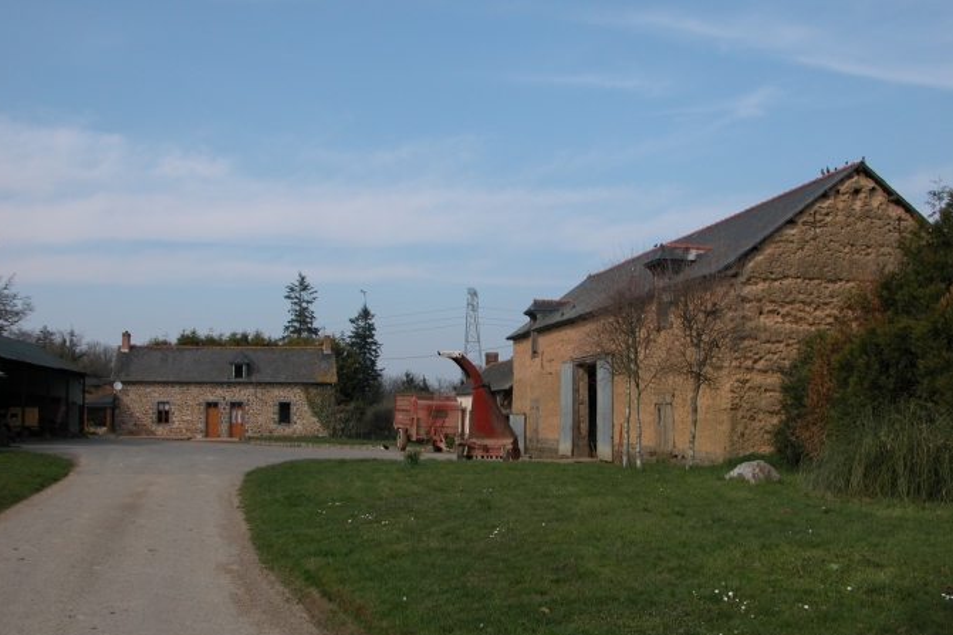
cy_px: 361
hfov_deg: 51.9
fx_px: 979
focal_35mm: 37
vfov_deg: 35.9
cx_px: 470
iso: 100
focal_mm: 8.9
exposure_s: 1/486
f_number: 5
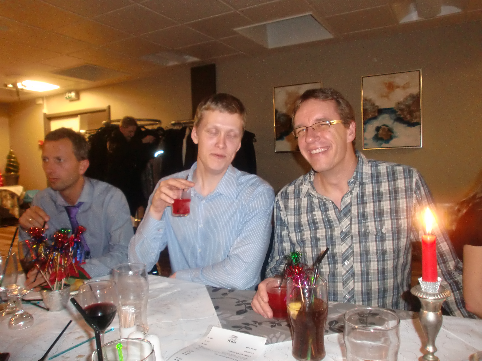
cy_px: 180
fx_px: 362
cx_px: 241
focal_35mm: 26
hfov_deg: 67.3
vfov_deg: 53.1
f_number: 2.6
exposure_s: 1/30
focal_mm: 4.65
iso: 400
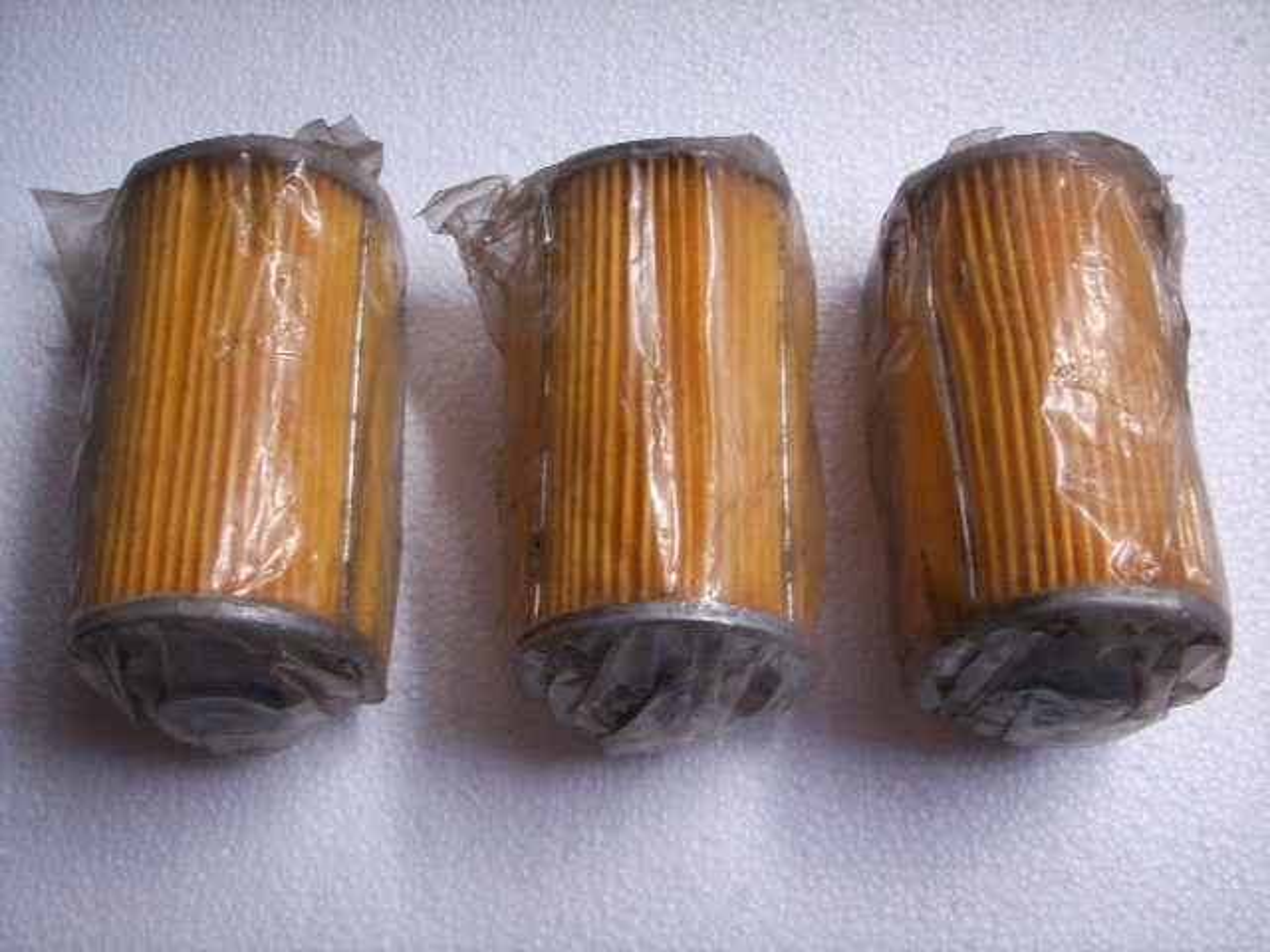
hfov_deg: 47.9
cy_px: 476
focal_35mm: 39
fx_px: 1431
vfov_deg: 36.8
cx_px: 635
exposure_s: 1/15
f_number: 3.5
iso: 150
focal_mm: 6.6
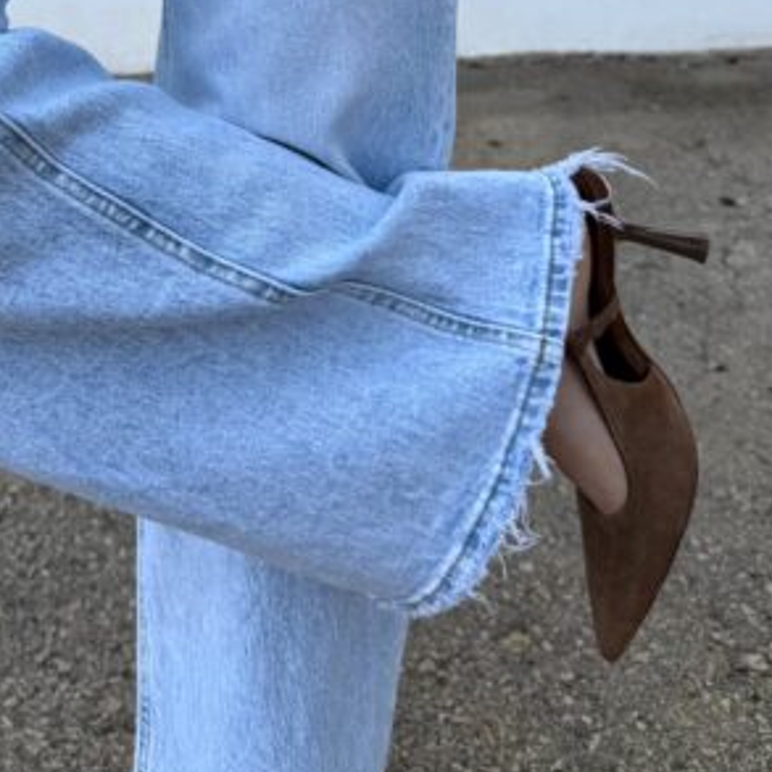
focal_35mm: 29
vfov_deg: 54.9
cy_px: 282
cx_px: 387
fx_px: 732
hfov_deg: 55.6
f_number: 1.78
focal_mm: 6.76
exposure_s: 1/617
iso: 80
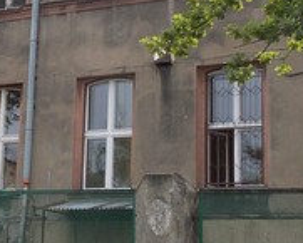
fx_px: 879
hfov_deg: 19.3
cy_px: 43
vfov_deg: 15.6
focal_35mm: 98
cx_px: 52
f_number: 3.2
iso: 80
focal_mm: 4.6
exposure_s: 1/500
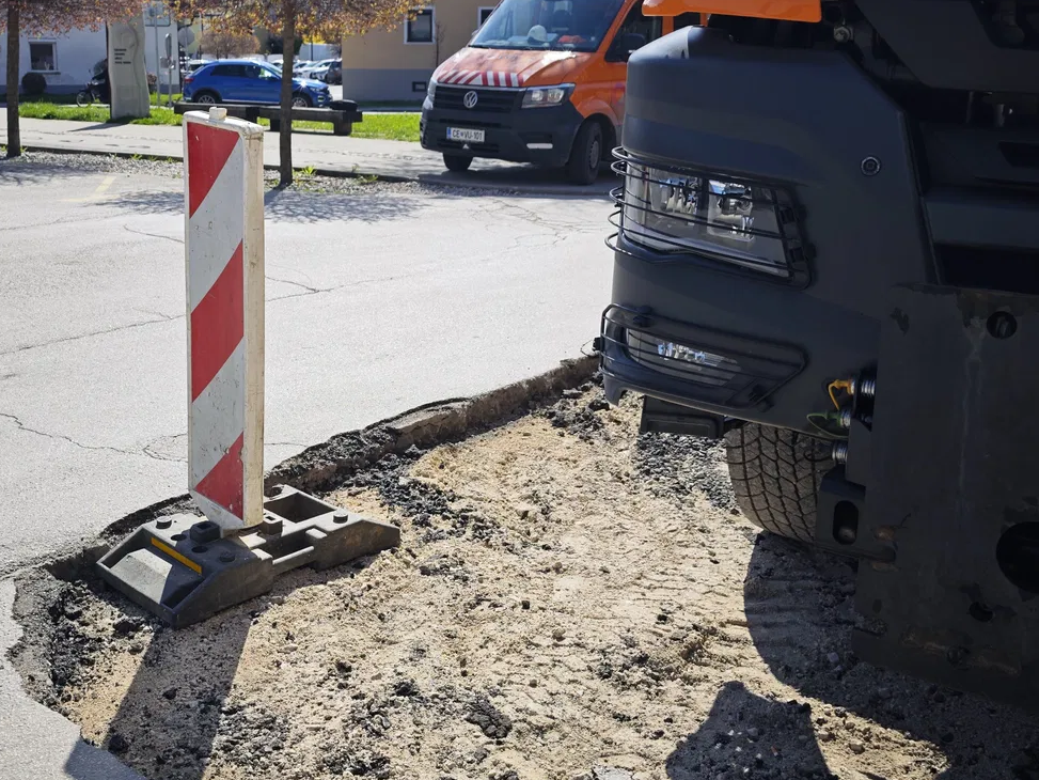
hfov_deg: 49.8
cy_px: 334
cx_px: 411
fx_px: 1111
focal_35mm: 37
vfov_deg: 38.6
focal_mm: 8.72
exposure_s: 1/2000
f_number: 2
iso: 64
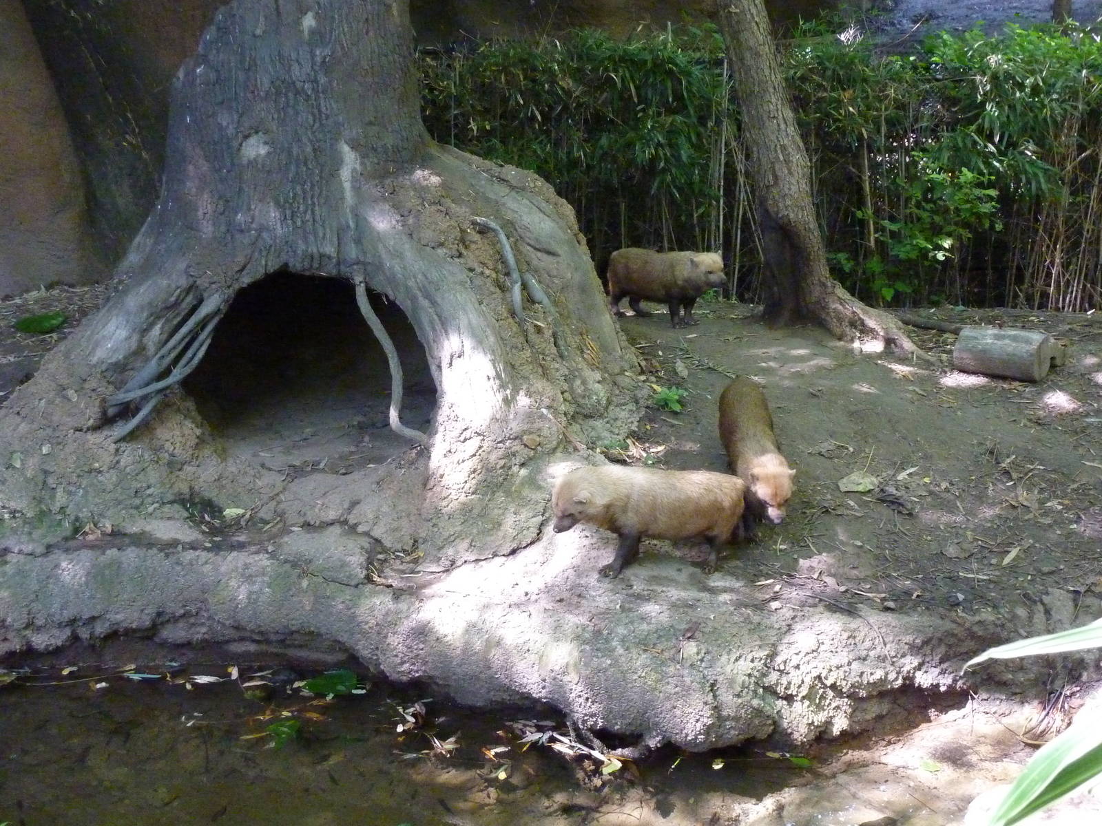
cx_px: 551
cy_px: 413
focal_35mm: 48
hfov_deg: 39.7
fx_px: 1528
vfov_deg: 30.3
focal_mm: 7.9
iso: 800
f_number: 3.8
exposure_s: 1/100
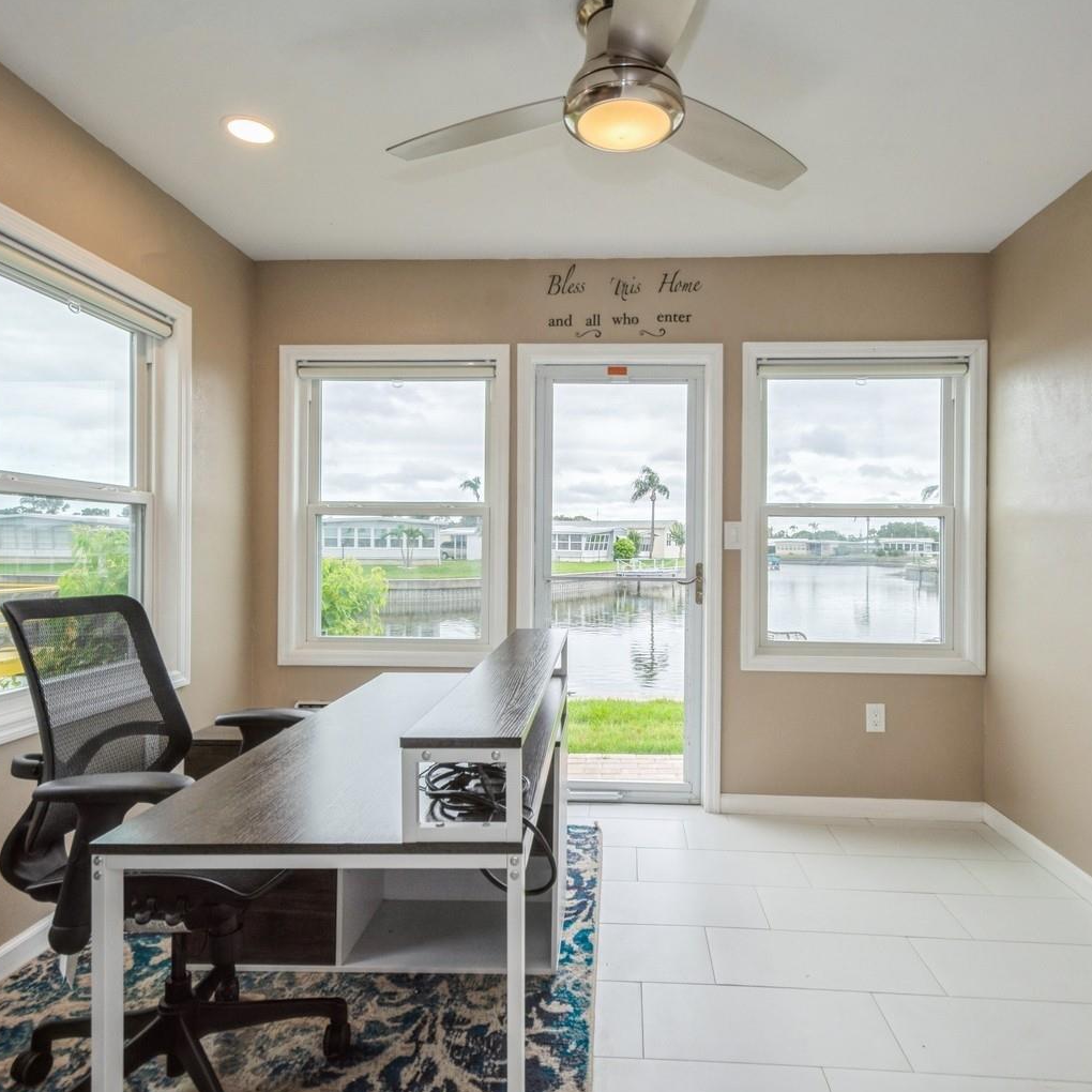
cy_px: 530
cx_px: 568
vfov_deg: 74.8
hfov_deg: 74.8
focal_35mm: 20
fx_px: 714
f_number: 8
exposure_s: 1/100
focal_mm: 10
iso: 200
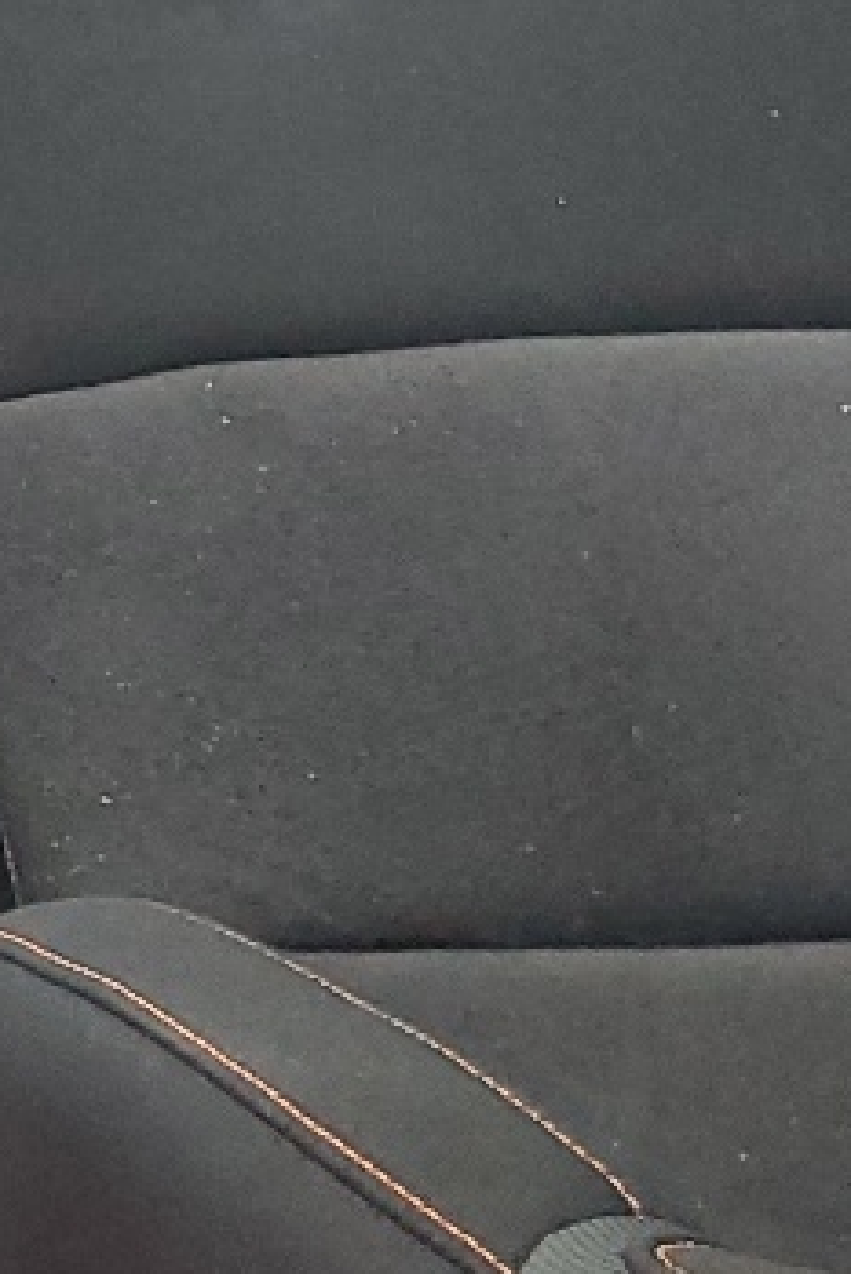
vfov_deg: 15.4
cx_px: -1092
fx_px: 4392
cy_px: -588
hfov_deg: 9.9
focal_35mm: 124
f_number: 1.5
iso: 124
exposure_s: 1/60.2
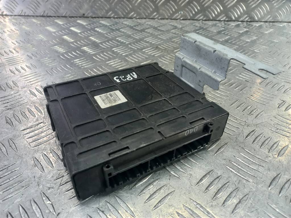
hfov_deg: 69.4
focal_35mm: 25
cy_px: 109
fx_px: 210
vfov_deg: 54.9
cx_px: 146
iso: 80
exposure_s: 1/50
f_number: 1.8
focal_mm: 4.6
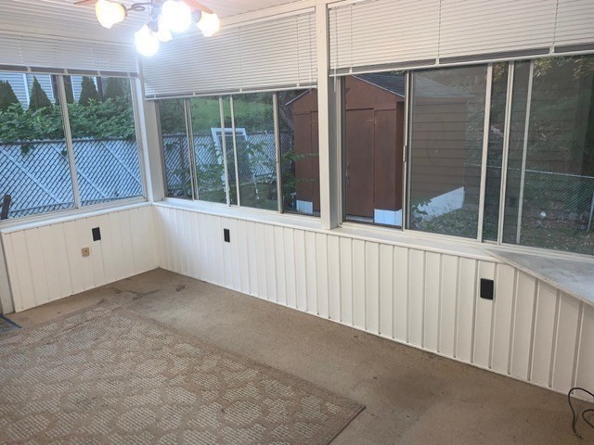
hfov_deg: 67.3
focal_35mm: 26
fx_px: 446
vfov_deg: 53.1
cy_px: 222
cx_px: 297
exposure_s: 1/24
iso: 32
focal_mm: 4.25
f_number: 1.8
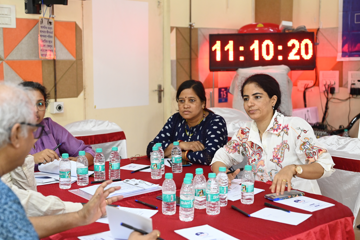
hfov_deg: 38.9
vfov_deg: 26.5
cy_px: 120
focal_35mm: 51
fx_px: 510
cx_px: 178
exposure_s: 1/125
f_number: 3.5
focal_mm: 50
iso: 3200
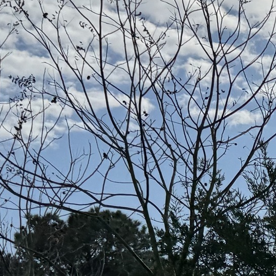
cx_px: 539
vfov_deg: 14.3
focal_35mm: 121
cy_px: 236
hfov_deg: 12.7
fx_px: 1091
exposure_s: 1/28571
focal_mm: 6.76
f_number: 1.78
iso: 64
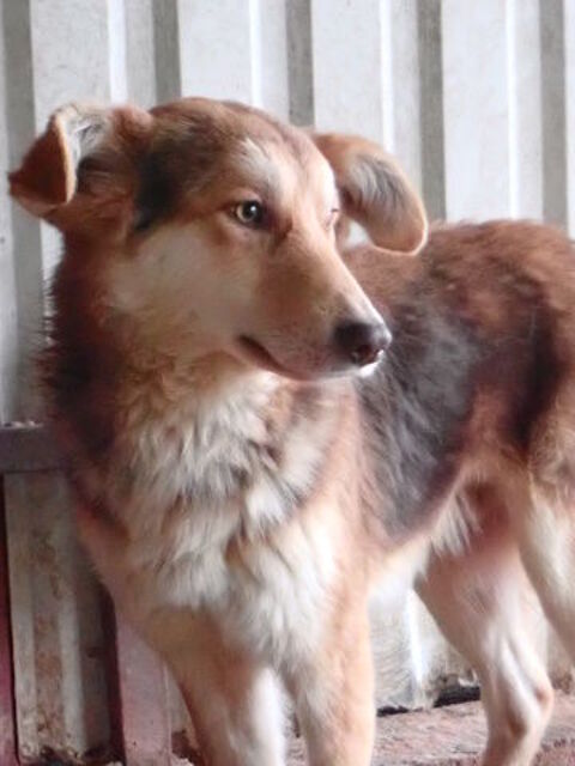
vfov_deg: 22.3
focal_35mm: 88
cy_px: 383
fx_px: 1949
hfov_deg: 16.8
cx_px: 288
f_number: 4.5
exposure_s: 1/250
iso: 6400
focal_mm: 15.66
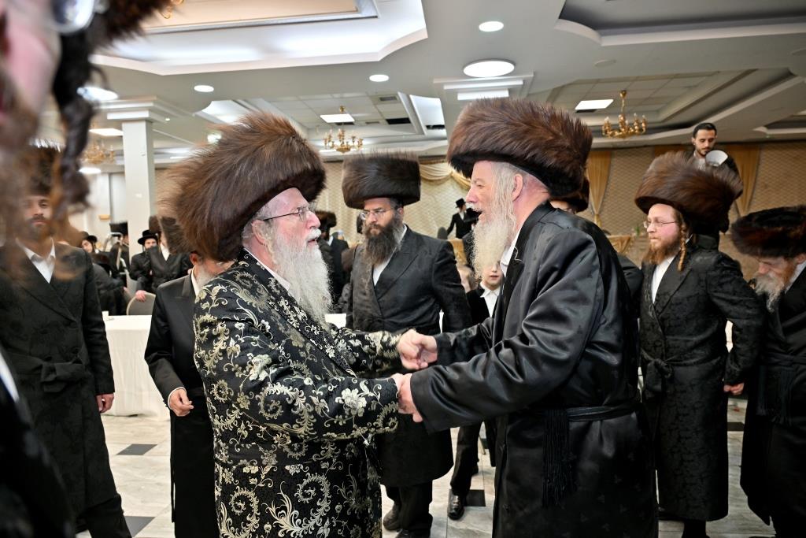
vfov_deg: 53.1
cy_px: 269
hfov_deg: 73.7
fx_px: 537
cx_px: 403
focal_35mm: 24
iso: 500
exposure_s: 1/160
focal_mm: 24
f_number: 4
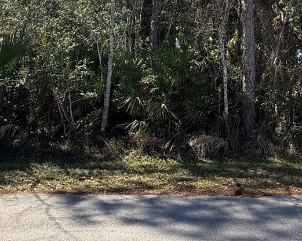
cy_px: -31
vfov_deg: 31.2
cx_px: 212
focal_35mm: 42
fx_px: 375
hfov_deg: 43.0
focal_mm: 2.22
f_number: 2.2
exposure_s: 1/770
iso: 64
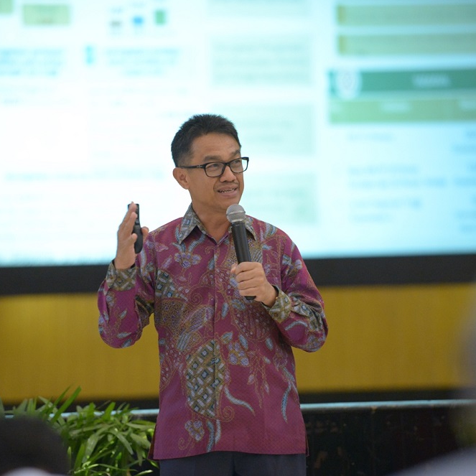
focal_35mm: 250
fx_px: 3889
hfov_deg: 7.0
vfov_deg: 7.0
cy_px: 238
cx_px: 228
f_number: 2.8
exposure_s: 1/125
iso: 5000
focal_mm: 195
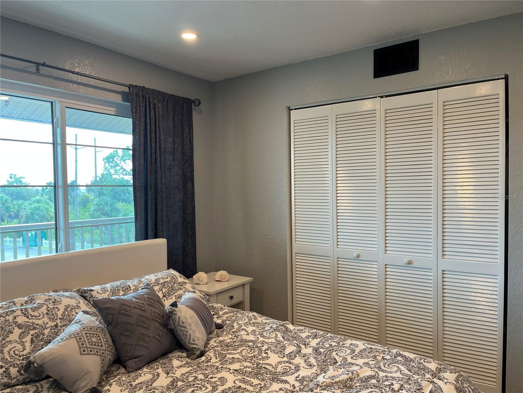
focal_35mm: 26
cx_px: 262
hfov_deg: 67.3
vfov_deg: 53.1
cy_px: 196
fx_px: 393
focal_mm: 5.1
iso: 80
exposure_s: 1/120
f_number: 1.6
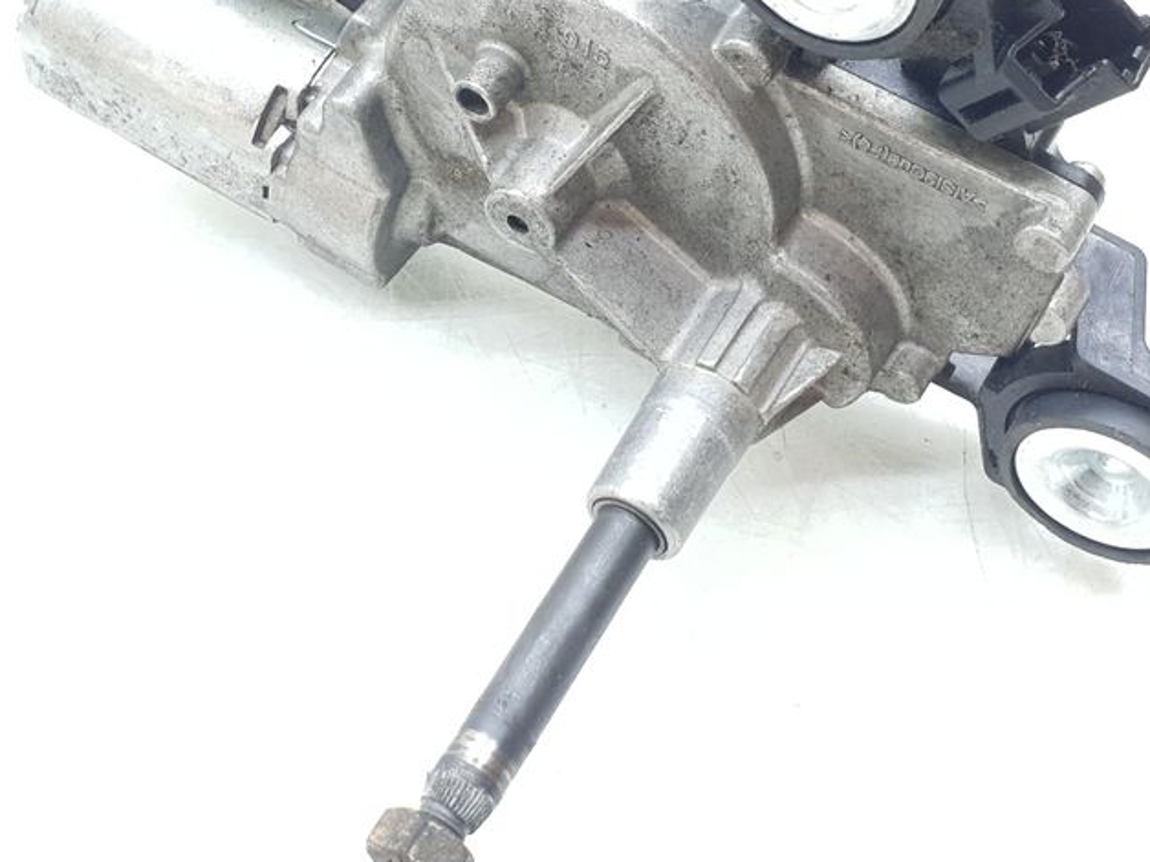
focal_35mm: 53
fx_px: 1761
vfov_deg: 27.4
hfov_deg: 36.1
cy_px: 306
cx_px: 478
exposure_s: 1/50
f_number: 2.4
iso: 160
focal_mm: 4.3
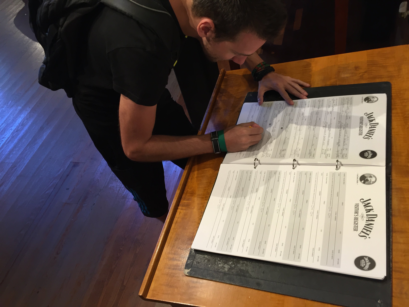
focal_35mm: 29
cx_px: 204
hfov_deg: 61.7
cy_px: 154
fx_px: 343
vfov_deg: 48.2
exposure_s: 1/30
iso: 64
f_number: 2.2
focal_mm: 4.15
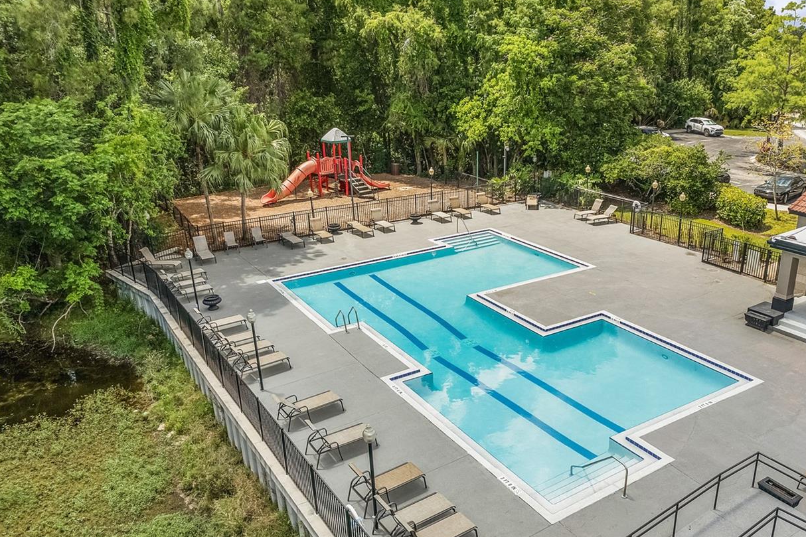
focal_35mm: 29
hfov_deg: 63.3
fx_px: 649
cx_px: 465
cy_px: 301
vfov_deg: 44.9
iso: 100
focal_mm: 8.38
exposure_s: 1/1000
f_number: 2.8
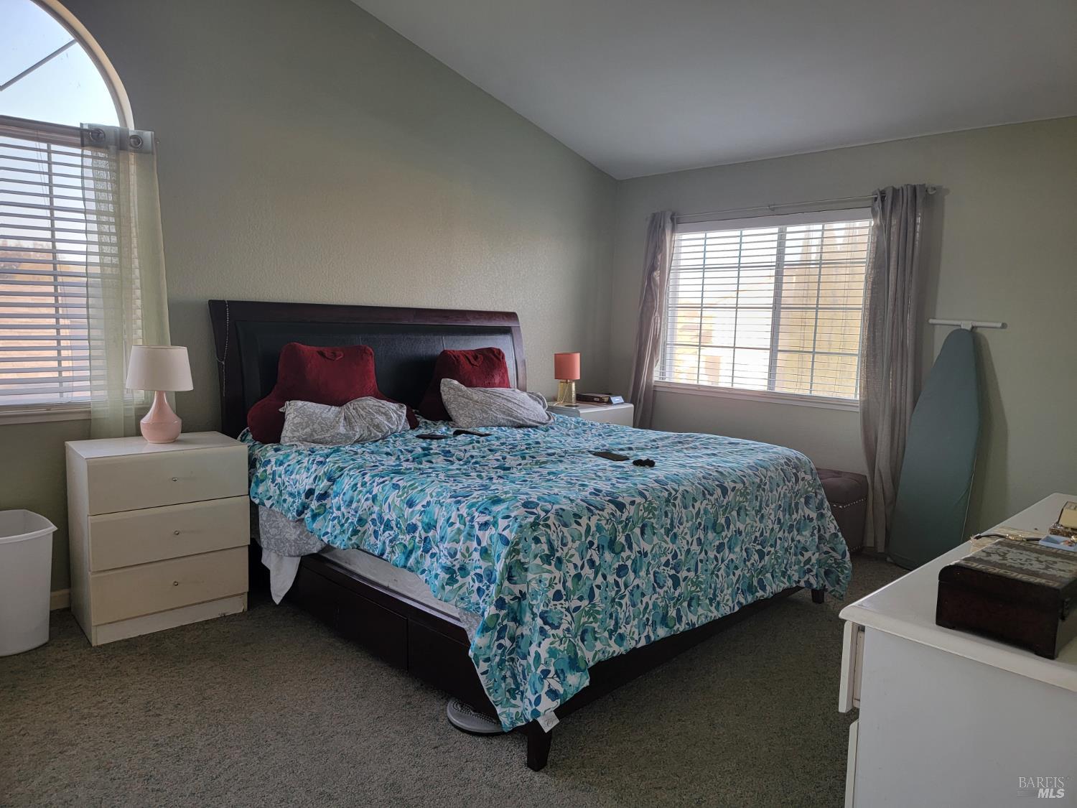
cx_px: 538
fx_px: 747
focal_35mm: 24
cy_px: 404
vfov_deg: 56.8
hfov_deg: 71.6
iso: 125
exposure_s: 1/120
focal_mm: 6.7
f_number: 1.8
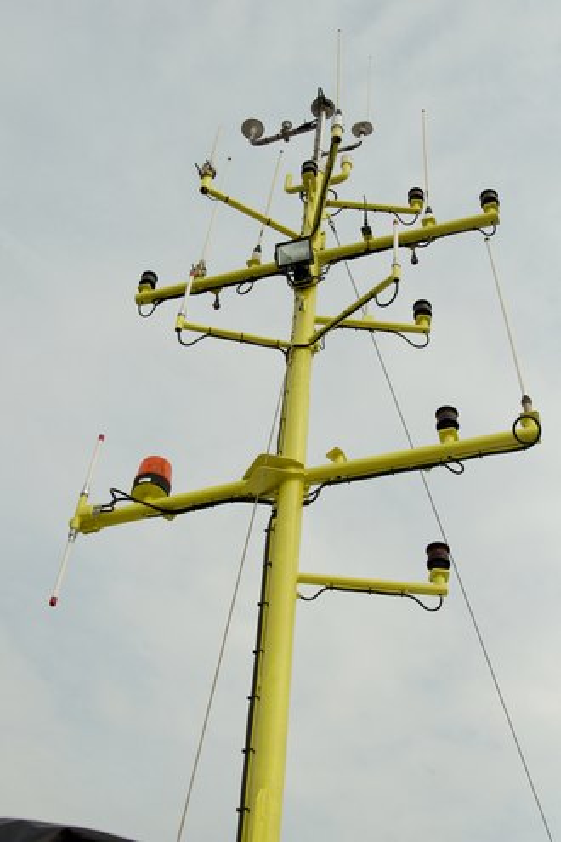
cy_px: 421
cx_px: 280
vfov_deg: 46.4
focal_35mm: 42
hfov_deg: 31.9
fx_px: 982
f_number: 4.5
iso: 200
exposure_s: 1/8000
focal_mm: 28
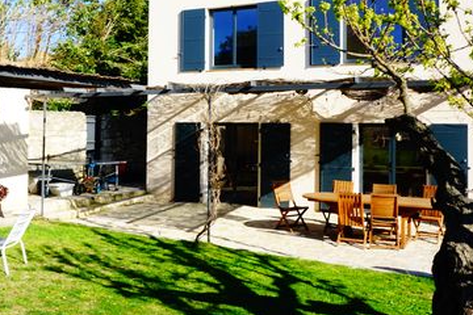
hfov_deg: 48.3
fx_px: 526
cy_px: 109
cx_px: 201
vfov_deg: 33.2
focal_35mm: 40
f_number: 9
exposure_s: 1/100
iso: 100
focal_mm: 16
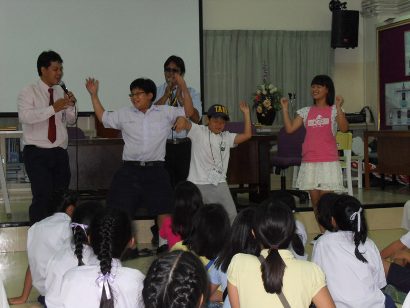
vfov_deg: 22.6
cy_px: 154
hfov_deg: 29.8
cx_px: 205
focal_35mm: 65
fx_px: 770
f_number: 4.5
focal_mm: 13.9
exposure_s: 1/60
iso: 400
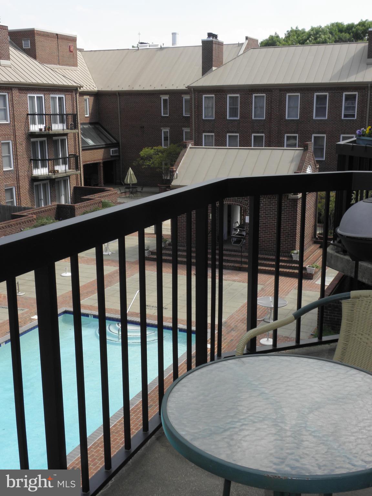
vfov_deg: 45.8
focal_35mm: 41
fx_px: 587
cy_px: 248
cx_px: 186
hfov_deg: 35.1
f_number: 5.6
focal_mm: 7.31
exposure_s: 1/160
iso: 64
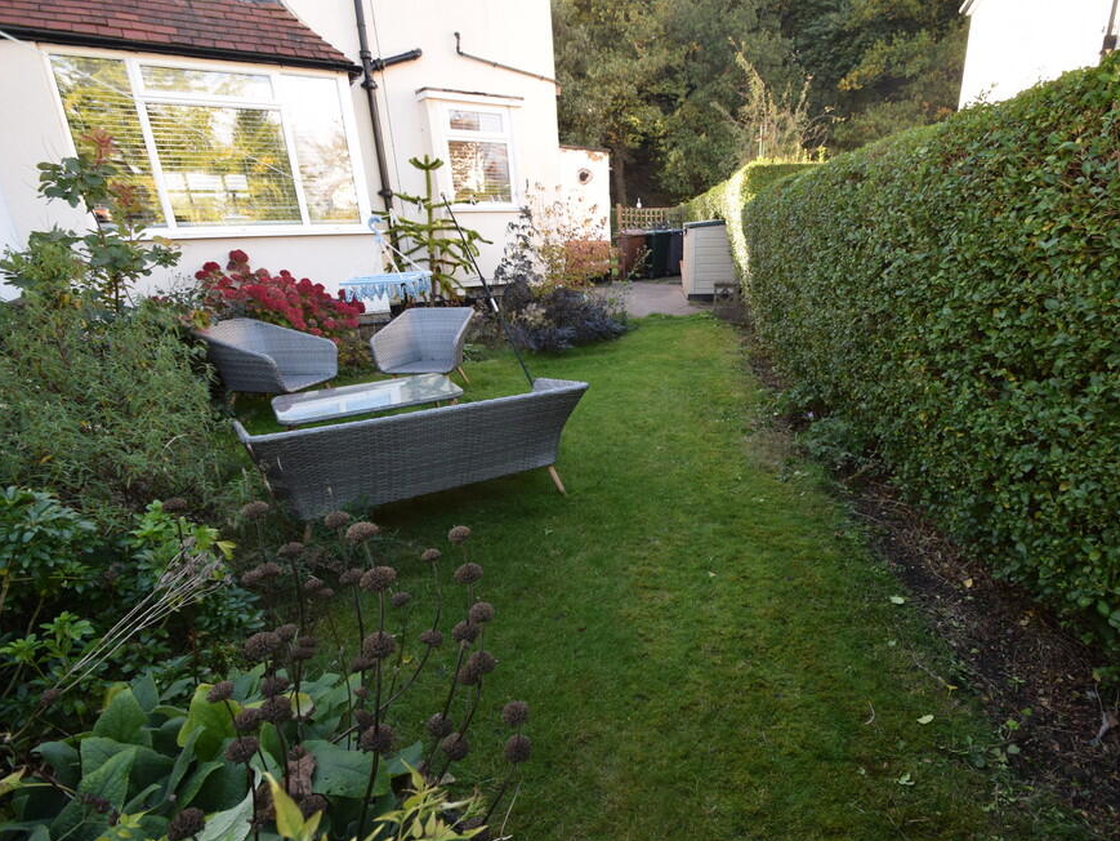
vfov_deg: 74.7
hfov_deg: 90.6
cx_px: 628
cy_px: 439
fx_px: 550
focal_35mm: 17
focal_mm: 10
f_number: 6.3
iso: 400
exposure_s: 1/160
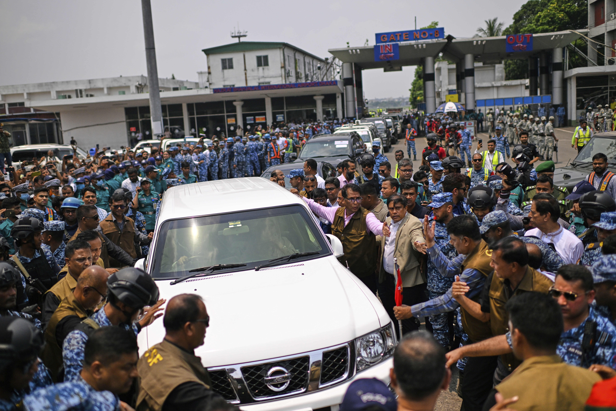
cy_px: 206
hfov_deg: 54.4
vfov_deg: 37.9
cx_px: 308
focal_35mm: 35
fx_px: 599
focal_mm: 35
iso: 400
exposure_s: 1/32000
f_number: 2
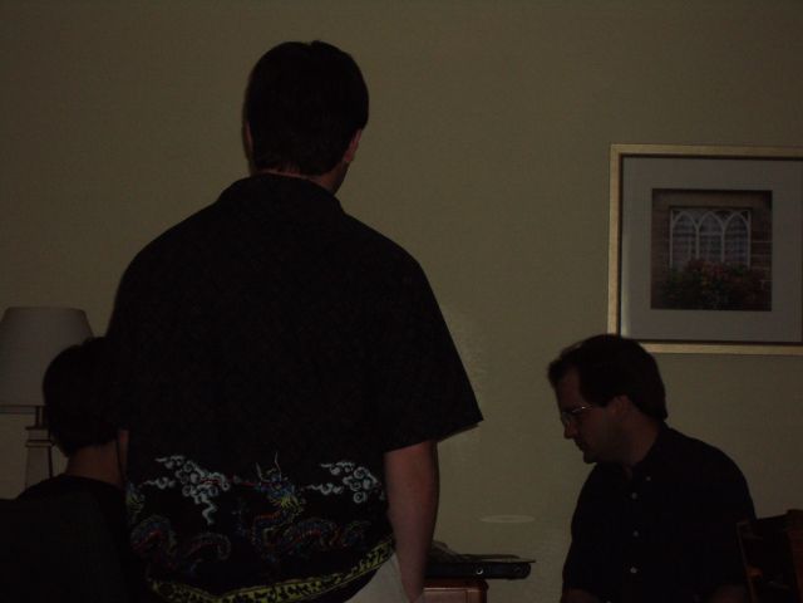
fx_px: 2436
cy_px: 302
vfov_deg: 14.1
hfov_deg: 18.7
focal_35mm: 105
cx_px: 402
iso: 200
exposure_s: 1/60
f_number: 4.8
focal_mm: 17.4
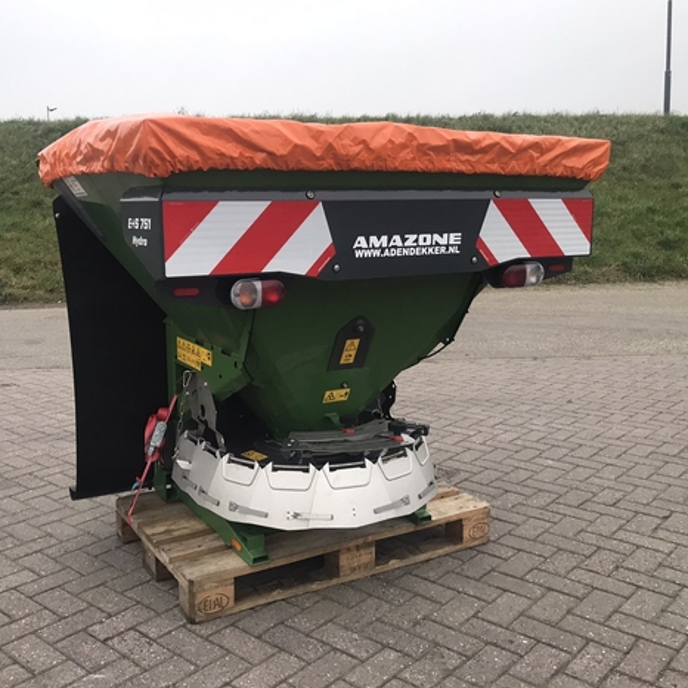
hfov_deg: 48.4
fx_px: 765
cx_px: 304
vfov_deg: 48.5
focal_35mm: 34
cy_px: 345
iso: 32
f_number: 1.8
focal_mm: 3.99
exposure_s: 1/33
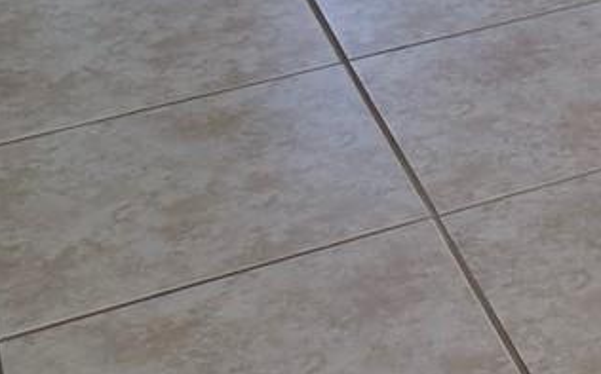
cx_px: 1120
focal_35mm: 129
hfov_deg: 14.1
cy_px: -701
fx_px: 2111
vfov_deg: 8.6
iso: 125
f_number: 1.78
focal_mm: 6.76
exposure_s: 1/121
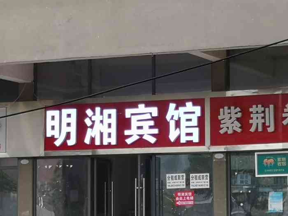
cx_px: 144
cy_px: 108
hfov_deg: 13.8
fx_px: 1190
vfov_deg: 10.4
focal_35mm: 143
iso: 50
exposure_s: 1/147
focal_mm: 3.95
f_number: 1.6
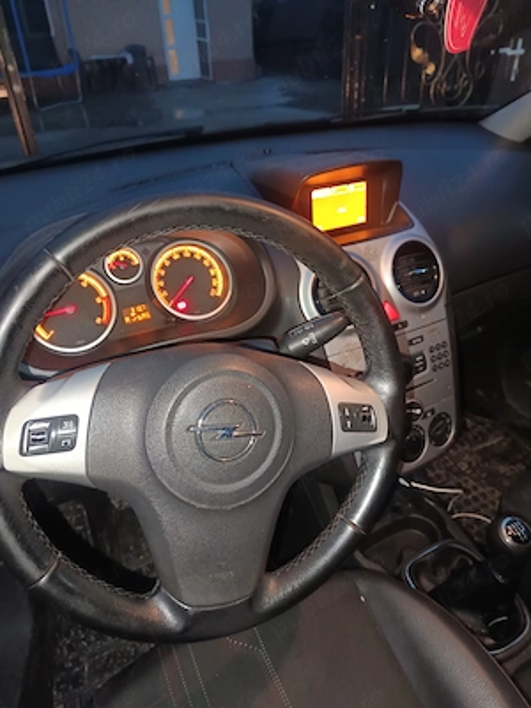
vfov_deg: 71.6
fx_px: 491
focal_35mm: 24
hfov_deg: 56.8
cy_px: 354
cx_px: 266
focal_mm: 5.31
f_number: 1.7
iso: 1612
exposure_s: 1/20
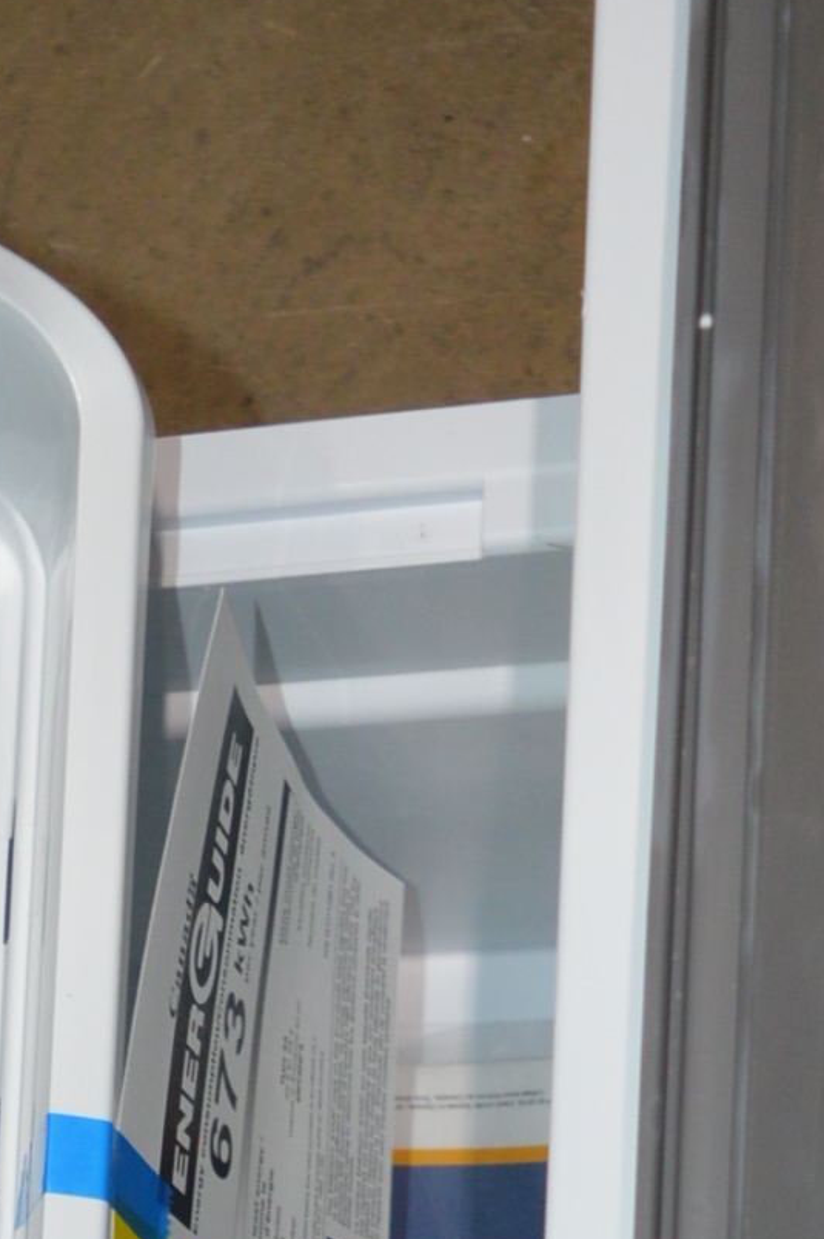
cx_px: 26
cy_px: 1828
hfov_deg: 13.4
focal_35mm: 101
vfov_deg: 18.1
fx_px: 3472
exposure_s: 1/60
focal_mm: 18
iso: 400
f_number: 3.5
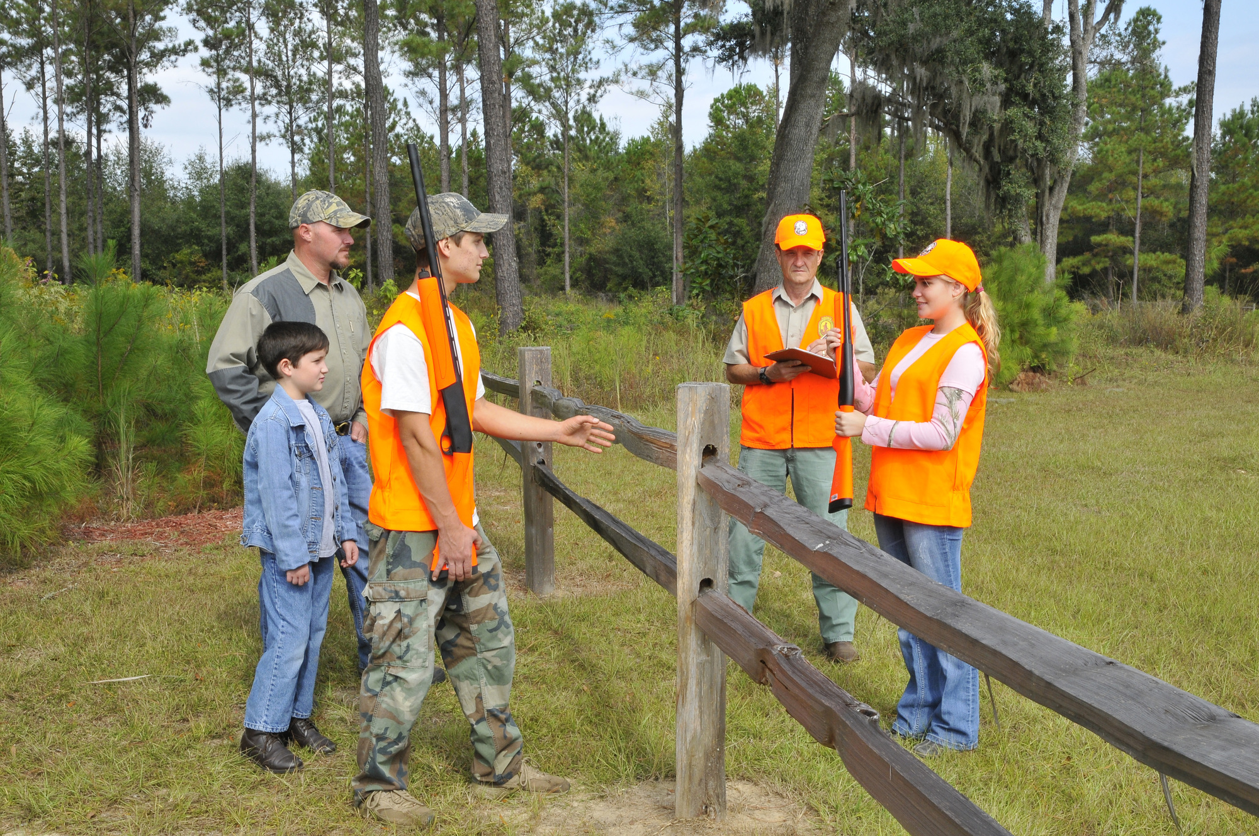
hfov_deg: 43.7
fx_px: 1572
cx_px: 630
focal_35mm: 45
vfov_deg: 29.8
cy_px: 418
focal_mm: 30
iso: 400
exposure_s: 1/100
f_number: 16
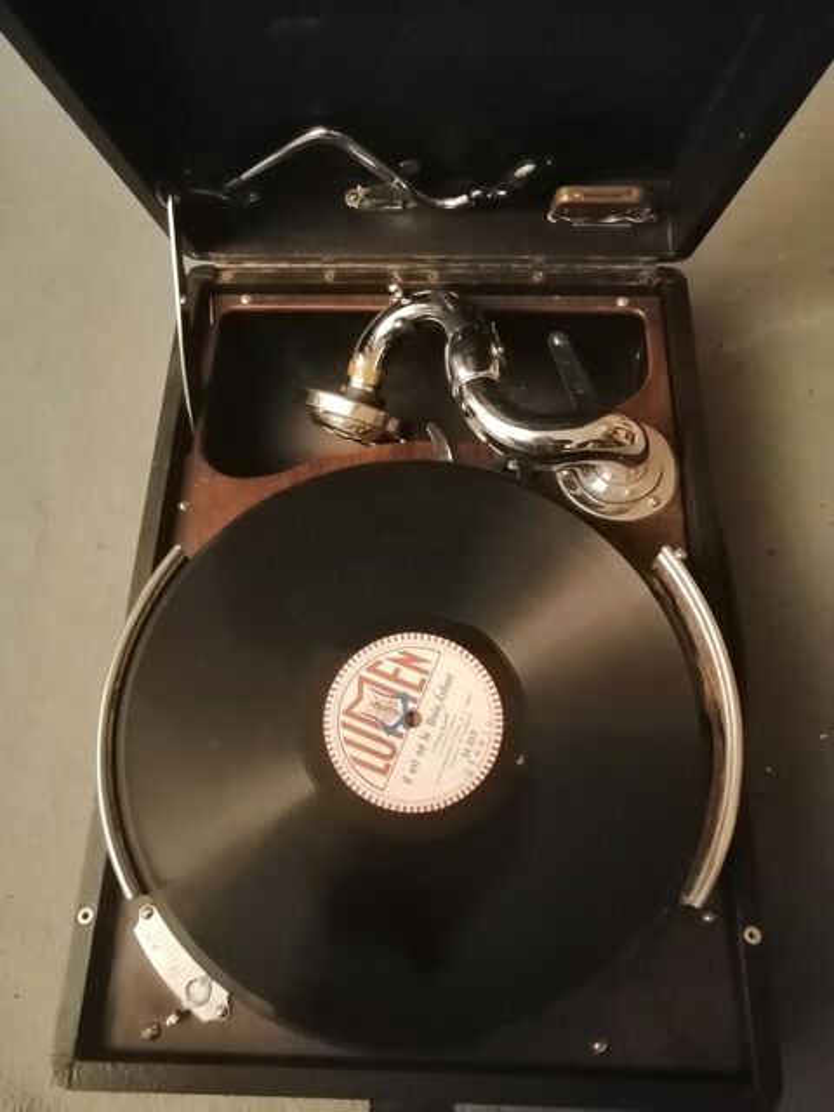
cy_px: 556
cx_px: 417
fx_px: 835
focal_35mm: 26
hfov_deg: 53.1
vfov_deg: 67.3
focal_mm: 3.96
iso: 1000
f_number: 1.8
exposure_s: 1/14.3
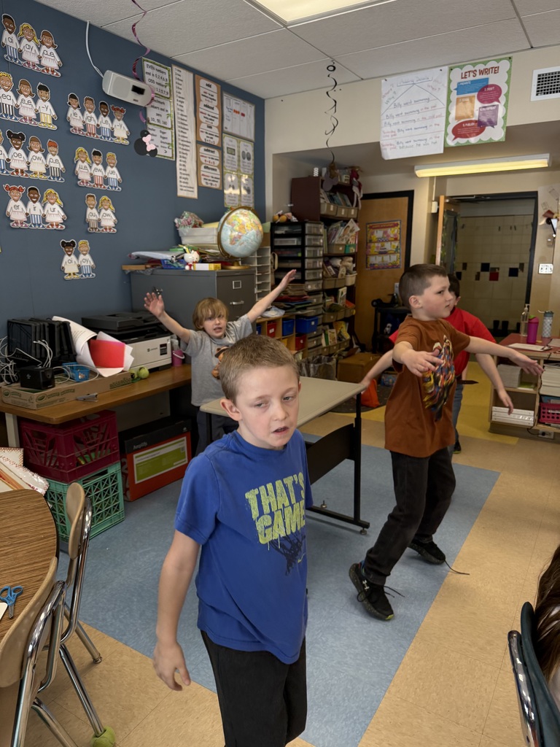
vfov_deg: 71.6
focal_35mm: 24
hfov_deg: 56.8
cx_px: 280
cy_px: 374
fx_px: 518
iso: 125
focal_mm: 6.76
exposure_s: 1/120
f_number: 1.78
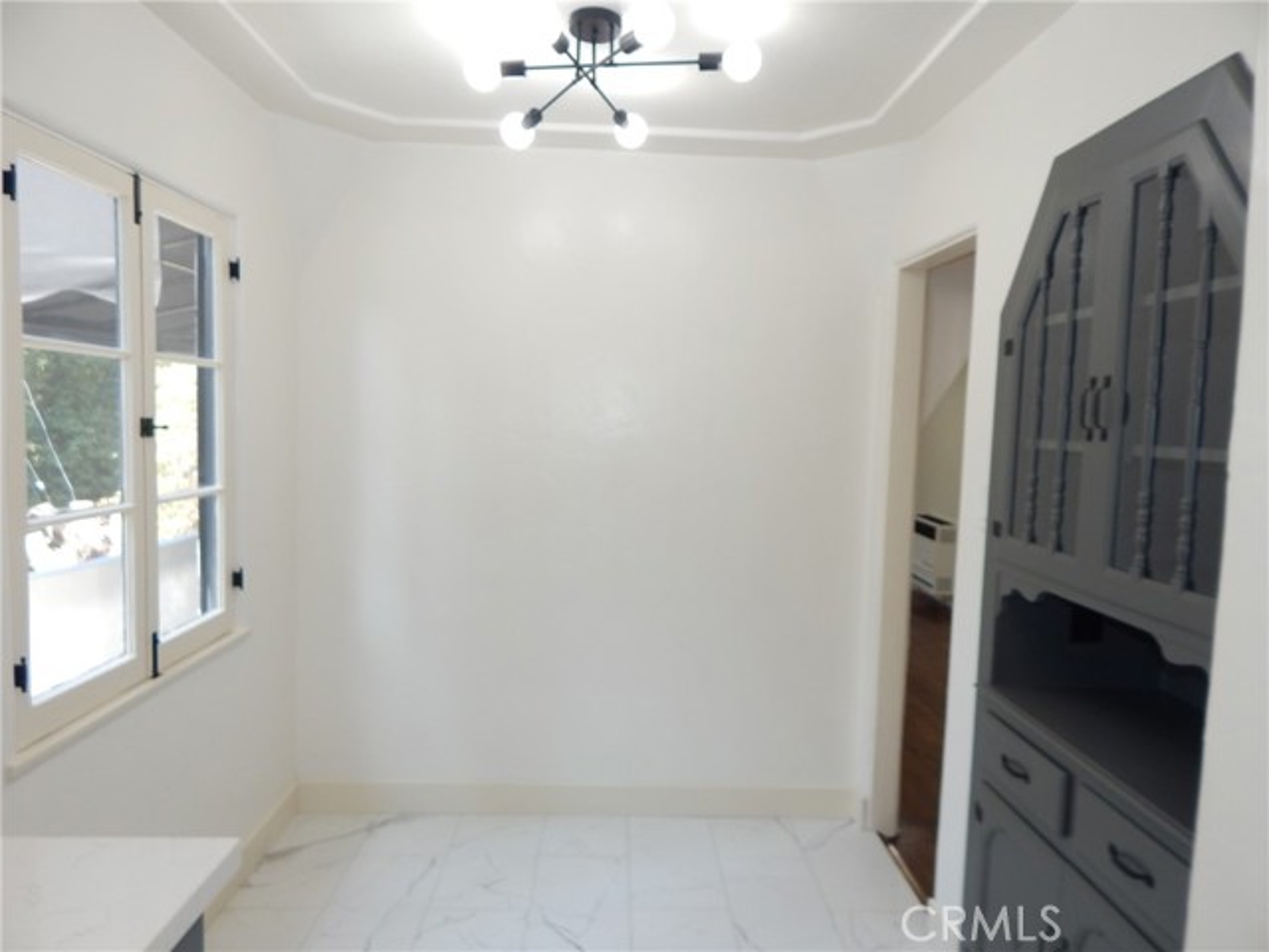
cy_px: 476
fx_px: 807
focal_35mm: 22
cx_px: 634
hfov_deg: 76.4
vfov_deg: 61.1
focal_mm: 4
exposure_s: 1/50
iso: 125
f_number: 3
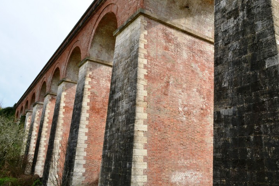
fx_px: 232
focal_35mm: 30
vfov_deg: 43.6
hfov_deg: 61.9
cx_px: 146
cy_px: 97
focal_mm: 18
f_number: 22
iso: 400
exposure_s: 1/60
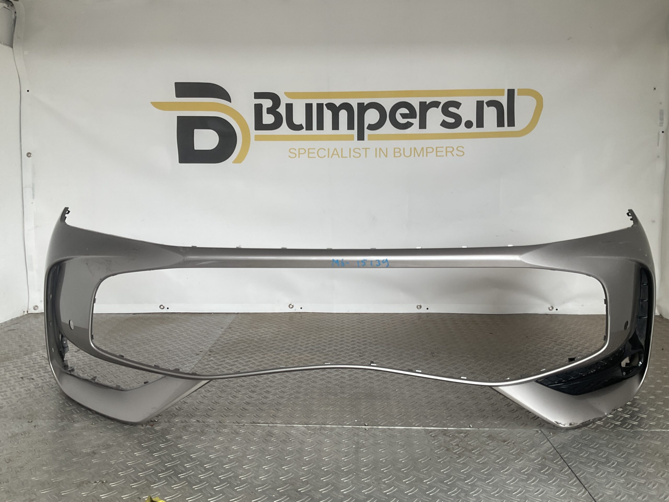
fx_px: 560
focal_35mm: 29
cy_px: 251
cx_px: 334
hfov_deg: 61.7
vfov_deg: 48.2
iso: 25
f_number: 1.8
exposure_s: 1/120
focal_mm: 3
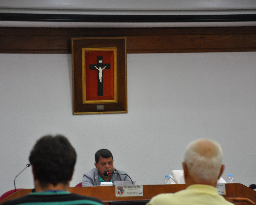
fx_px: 1353
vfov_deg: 8.7
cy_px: 102
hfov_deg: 10.8
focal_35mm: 179
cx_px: 116
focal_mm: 105
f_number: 5.6
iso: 1250
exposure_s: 1/50
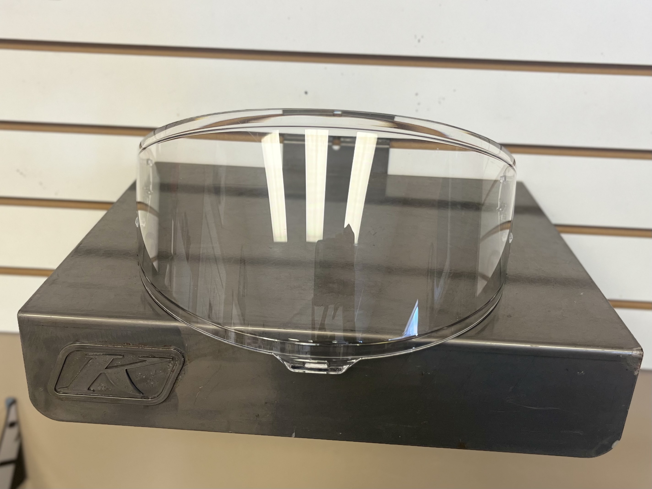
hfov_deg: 67.3
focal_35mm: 26
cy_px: 244
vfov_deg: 53.1
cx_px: 326
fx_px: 490
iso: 100
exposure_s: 1/60
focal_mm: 5.1
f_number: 1.6
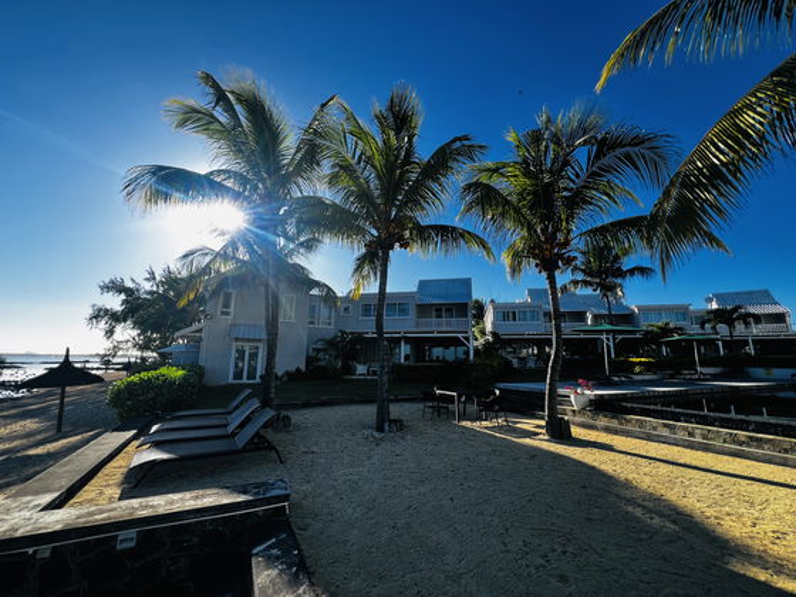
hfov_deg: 106.2
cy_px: 298
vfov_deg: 89.9
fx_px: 299
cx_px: 398
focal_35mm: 13
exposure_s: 1/508
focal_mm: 1.57
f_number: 1.8
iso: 32
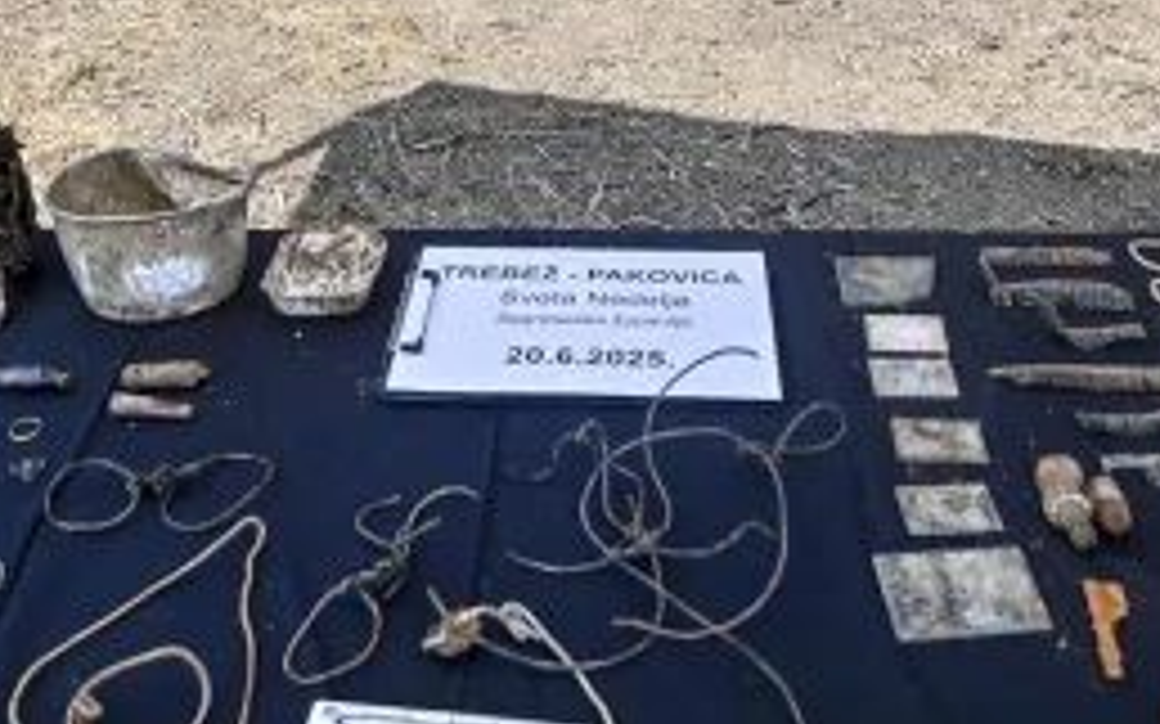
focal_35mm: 48
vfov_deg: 24.4
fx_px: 1517
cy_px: -137
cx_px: 625
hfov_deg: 41.8
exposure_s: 1/640
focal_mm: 16
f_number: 4
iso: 100
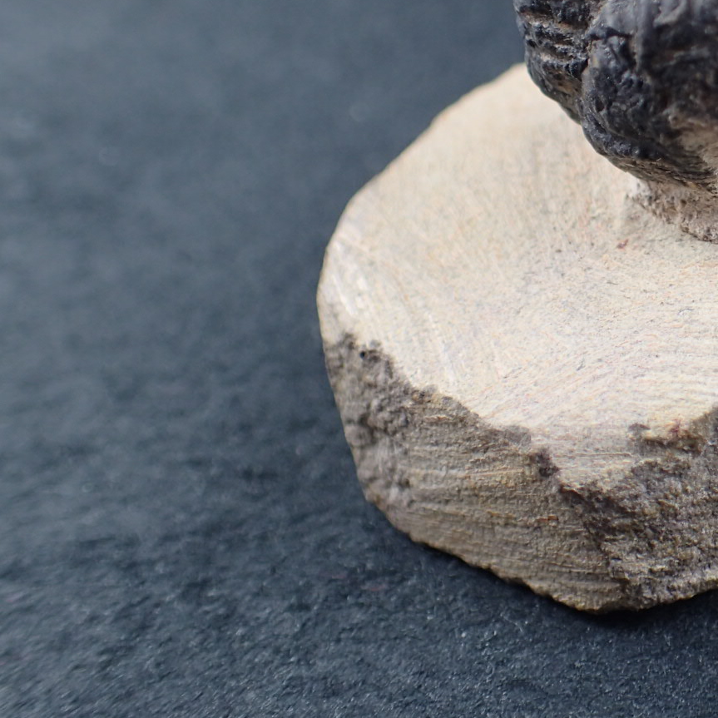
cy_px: 214
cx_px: 758
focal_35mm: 59
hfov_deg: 27.0
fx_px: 1385
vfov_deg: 28.8
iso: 100
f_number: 2.3
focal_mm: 5.5
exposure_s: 1/125
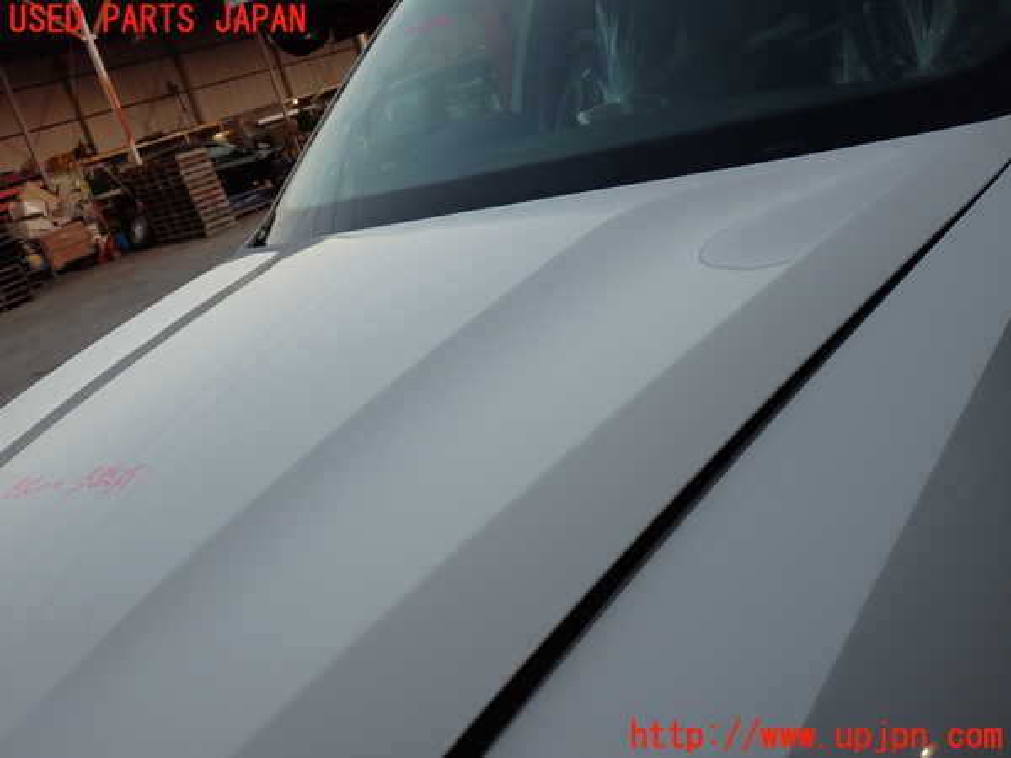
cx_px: 506
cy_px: 379
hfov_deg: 51.4
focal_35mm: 36
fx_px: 1051
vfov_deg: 39.7
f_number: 2.5
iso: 100
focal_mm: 6.37
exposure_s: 1/100
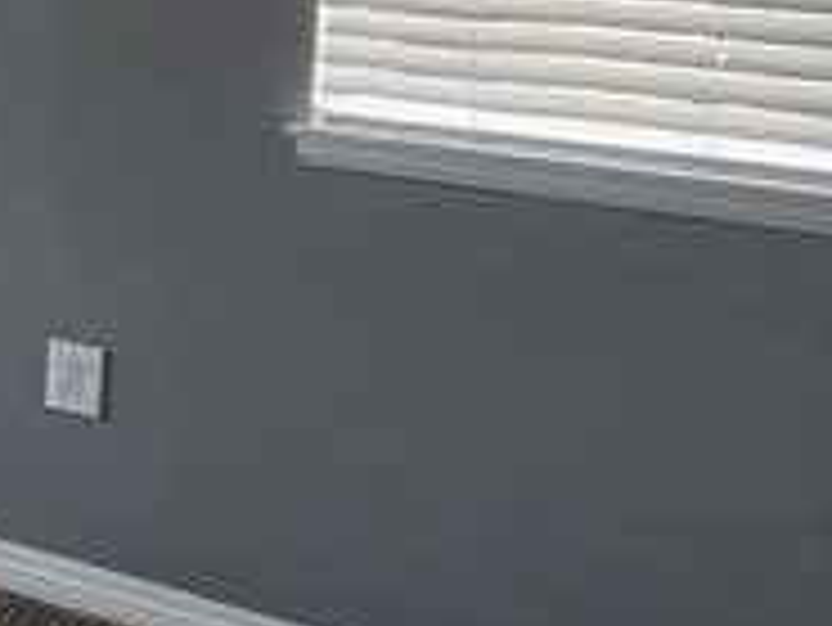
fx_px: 1732
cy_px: -149
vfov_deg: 19.2
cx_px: -1430
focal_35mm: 72
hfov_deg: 13.0
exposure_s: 1/60
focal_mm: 2.2
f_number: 2.2
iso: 100
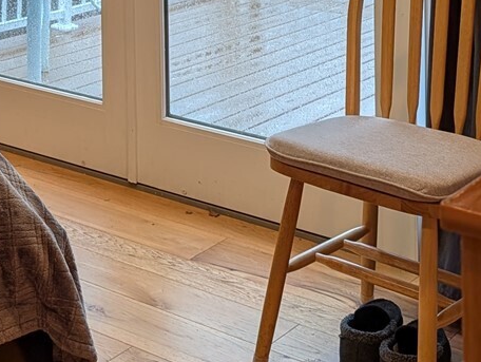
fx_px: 1168
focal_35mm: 84
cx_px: 33
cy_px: -236
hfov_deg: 22.6
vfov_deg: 15.7
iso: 23
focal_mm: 6.9
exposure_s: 1/168
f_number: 1.68
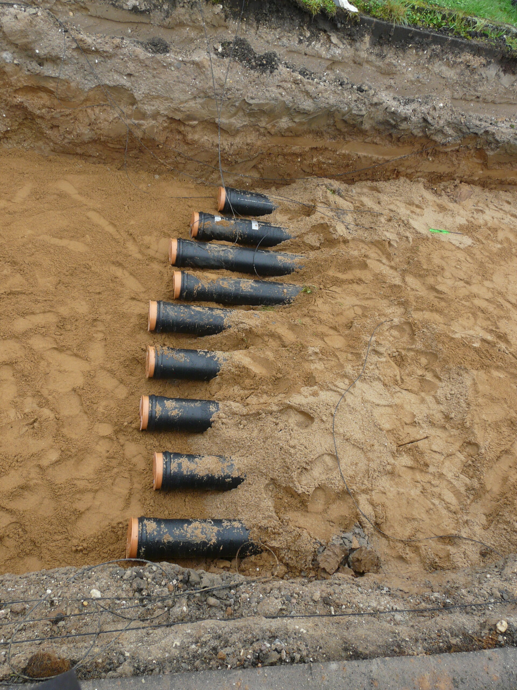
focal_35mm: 29
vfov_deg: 61.7
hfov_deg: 48.2
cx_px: 258
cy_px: 345
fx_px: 577
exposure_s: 1/100
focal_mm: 4.7
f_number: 3.6
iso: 100
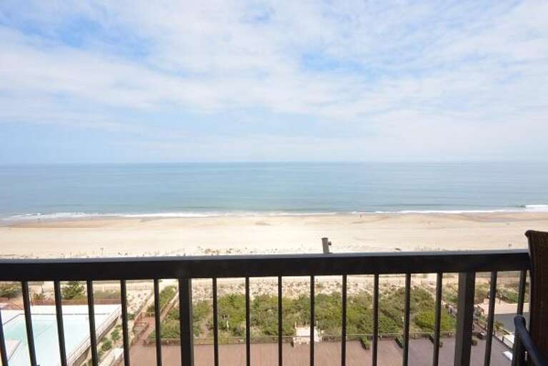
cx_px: 274
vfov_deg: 77.4
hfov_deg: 100.4
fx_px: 228
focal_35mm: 15
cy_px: 183
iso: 1000
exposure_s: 1/200
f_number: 22
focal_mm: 10
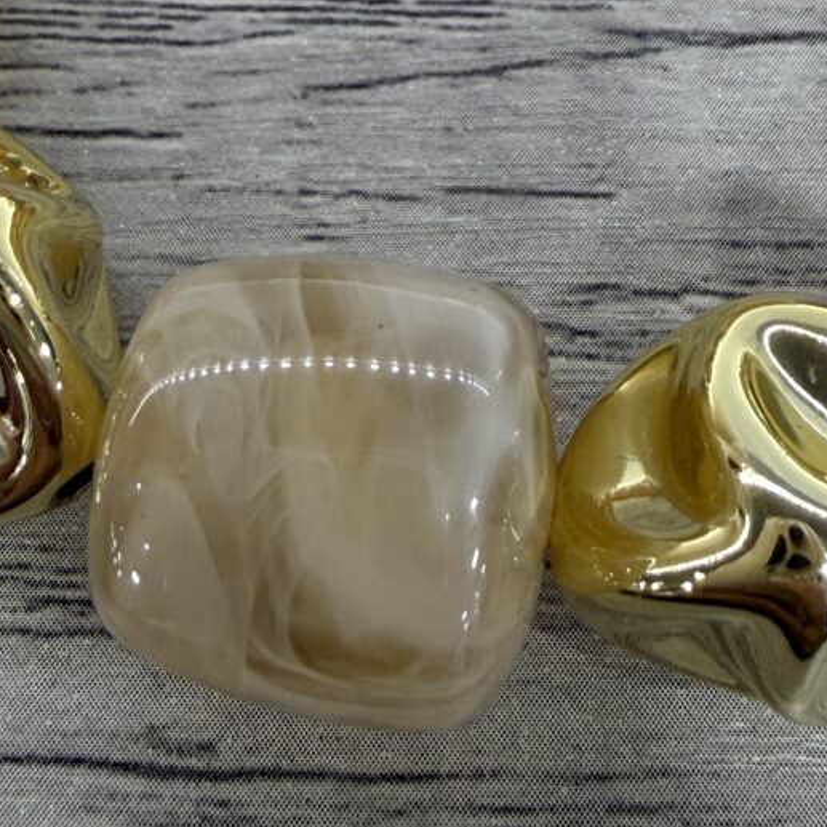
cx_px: 473
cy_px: -118
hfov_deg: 27.3
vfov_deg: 25.1
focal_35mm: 63
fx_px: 1703
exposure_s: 1/100
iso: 100
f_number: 2.2
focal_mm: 2.22
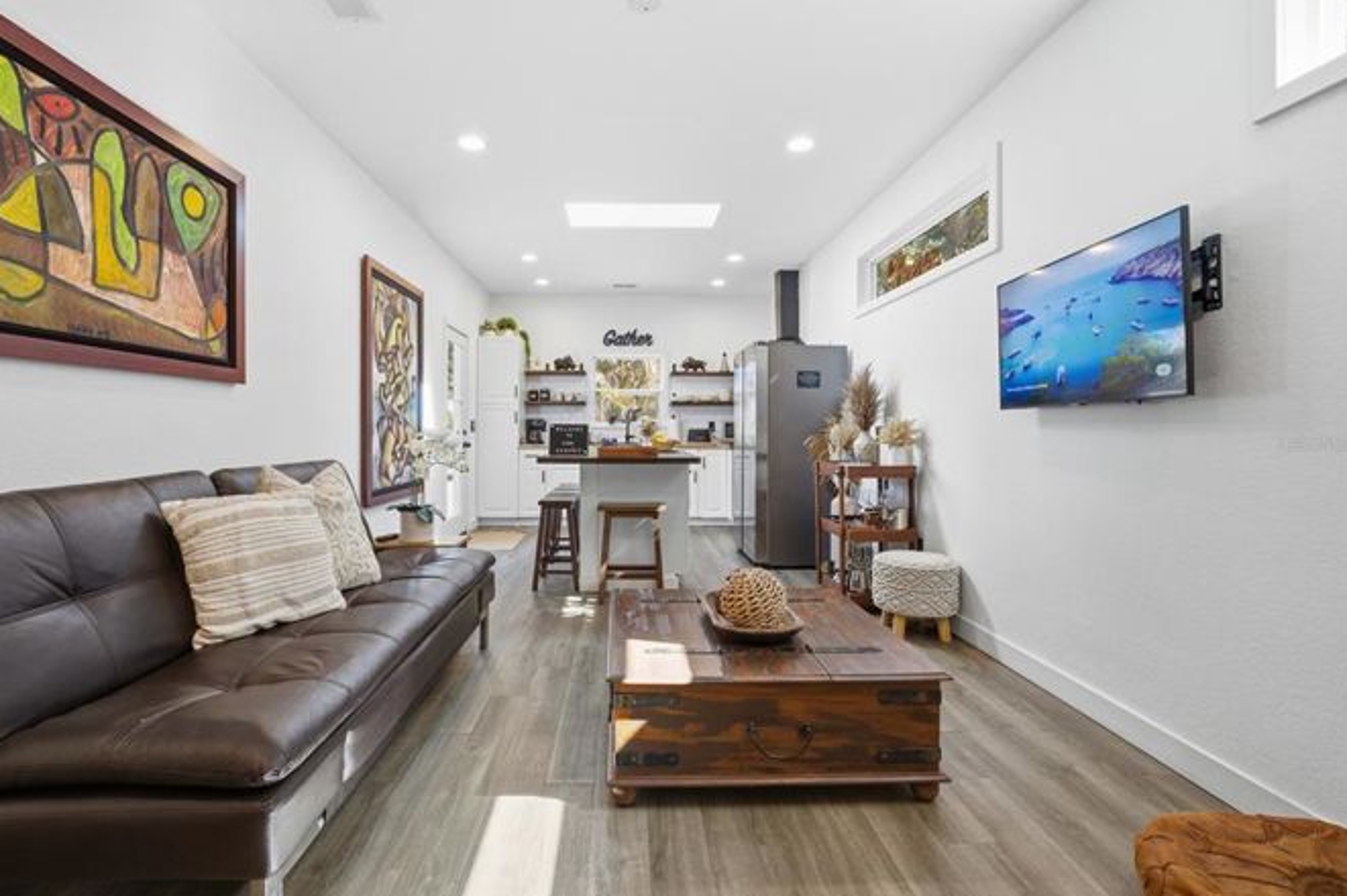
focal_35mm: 16
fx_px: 598
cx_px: 637
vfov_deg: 73.7
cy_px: 443
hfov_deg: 96.7
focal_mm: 10
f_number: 9
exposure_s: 1/30
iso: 200
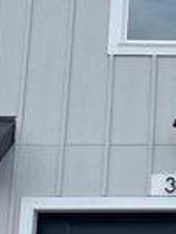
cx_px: 345
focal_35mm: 125
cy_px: 150
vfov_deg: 15.7
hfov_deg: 10.9
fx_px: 846
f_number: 1.6
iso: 32
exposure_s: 1/1130
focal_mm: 5.1
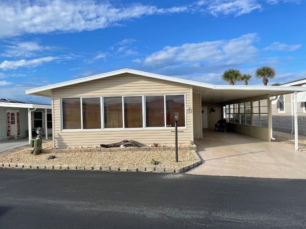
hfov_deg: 65.3
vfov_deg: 51.4
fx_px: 239
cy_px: 118
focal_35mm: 27
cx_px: 150
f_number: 1.6
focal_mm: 4.2
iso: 32
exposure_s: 1/4000
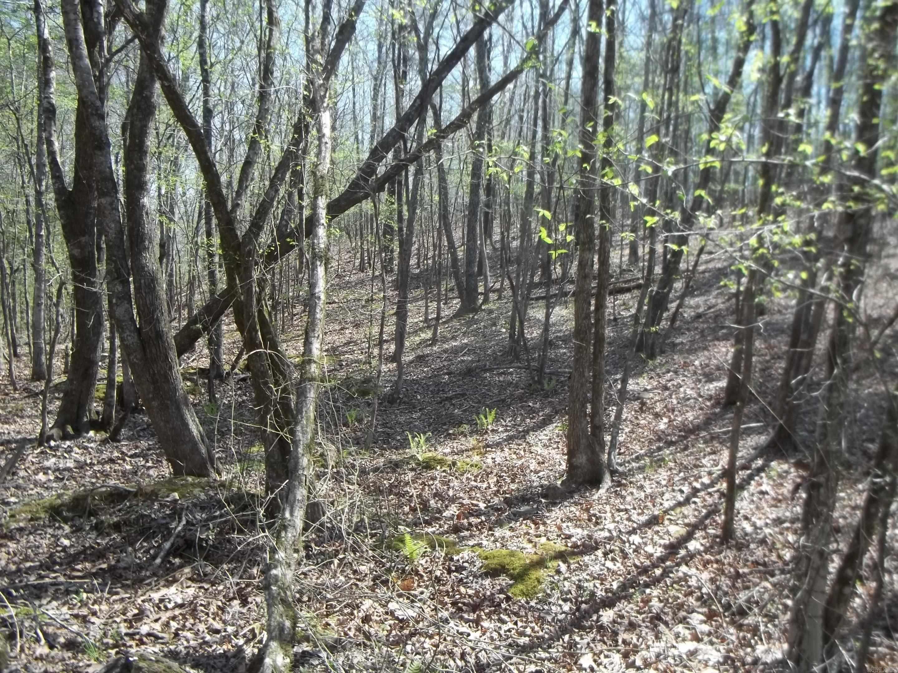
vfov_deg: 42.9
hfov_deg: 55.4
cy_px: 336
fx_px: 856
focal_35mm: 33
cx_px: 449
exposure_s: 1/200
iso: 64
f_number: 3.3
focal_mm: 5.9
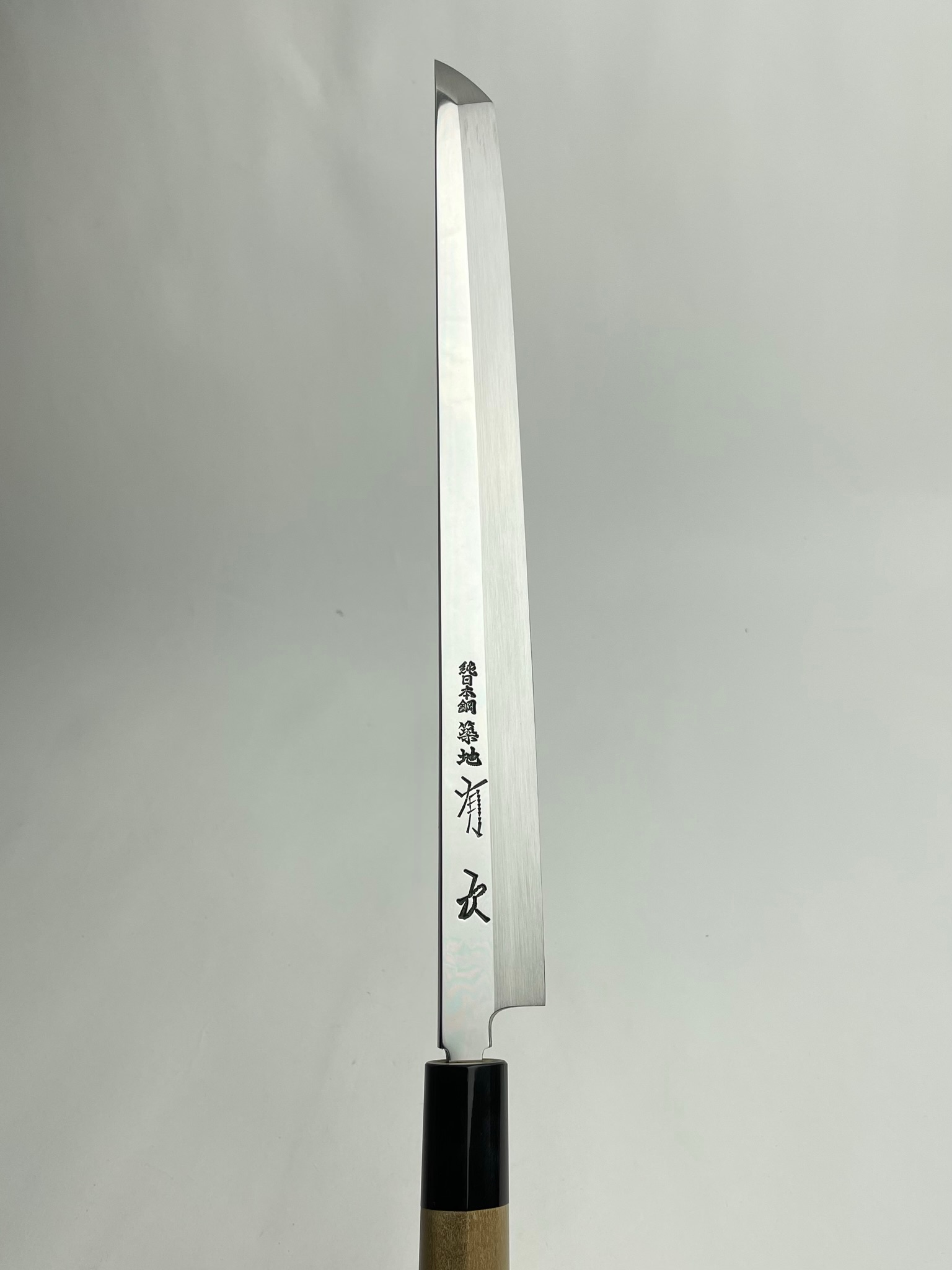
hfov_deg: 53.1
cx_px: 476
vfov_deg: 67.3
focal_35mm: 26
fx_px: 953
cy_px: 635
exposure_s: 1/796
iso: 32
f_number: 1.6
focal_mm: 4.2
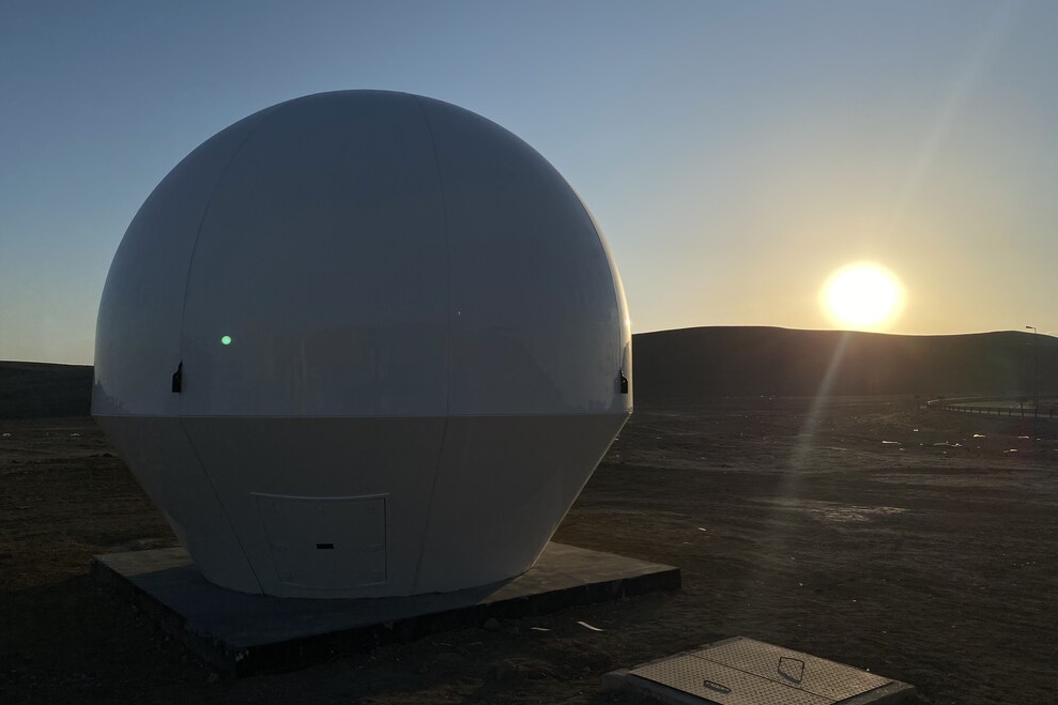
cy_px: 312
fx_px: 823
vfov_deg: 46.3
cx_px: 538
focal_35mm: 28
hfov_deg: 65.5
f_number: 1.8
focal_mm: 4.25
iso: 32
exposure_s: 1/16393
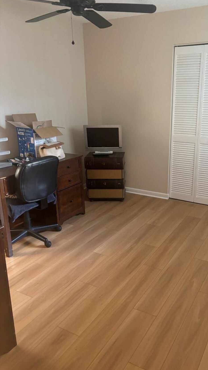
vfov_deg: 66.1
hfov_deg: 39.6
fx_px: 285
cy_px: 183
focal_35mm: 29
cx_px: 141
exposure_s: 1/40
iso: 500
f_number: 1.6
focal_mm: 5.96
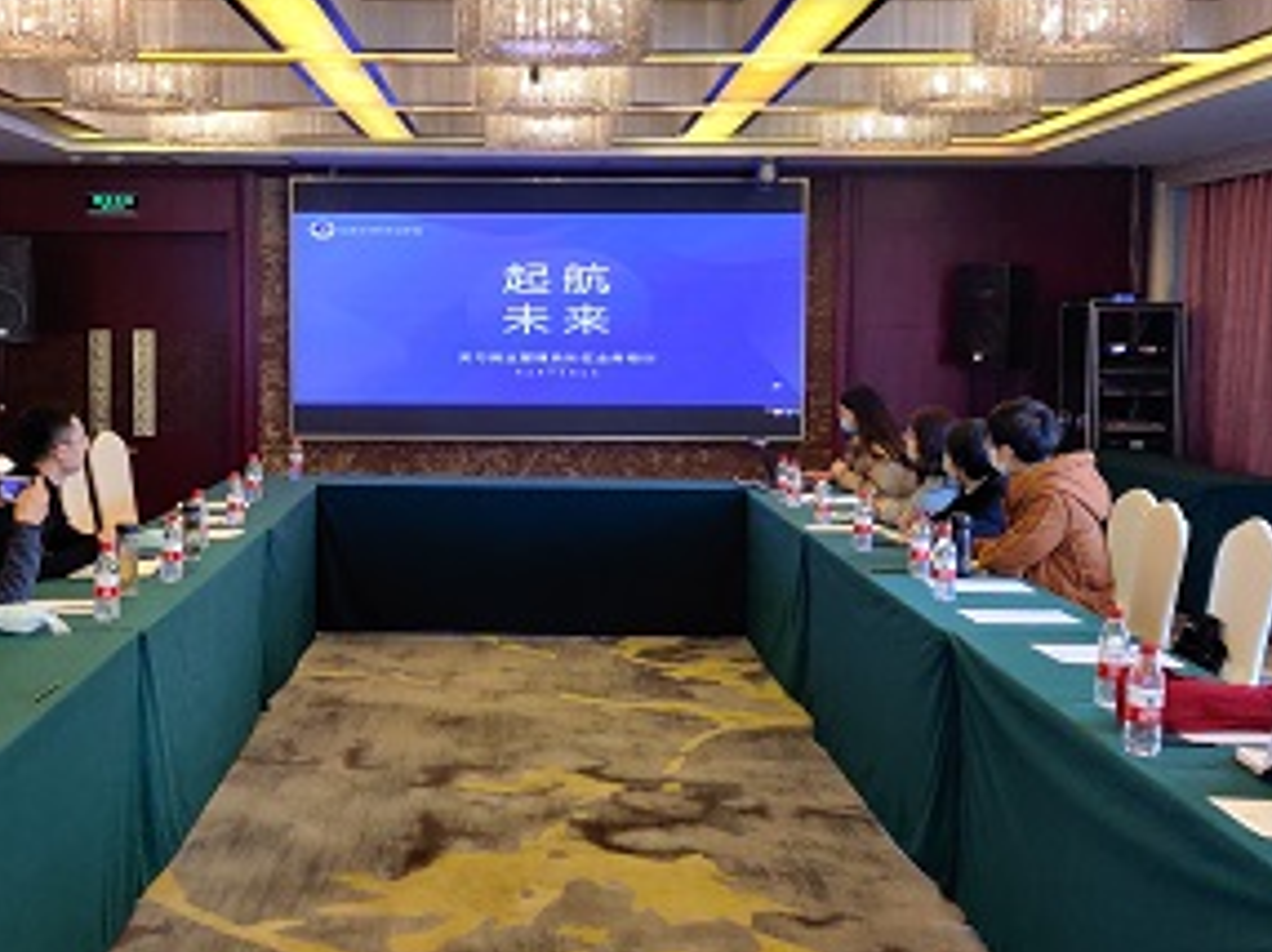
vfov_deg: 30.7
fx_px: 1726
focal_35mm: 47
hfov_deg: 40.3
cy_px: 376
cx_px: 531
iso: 400
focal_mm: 4.75
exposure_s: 1/33
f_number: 1.65
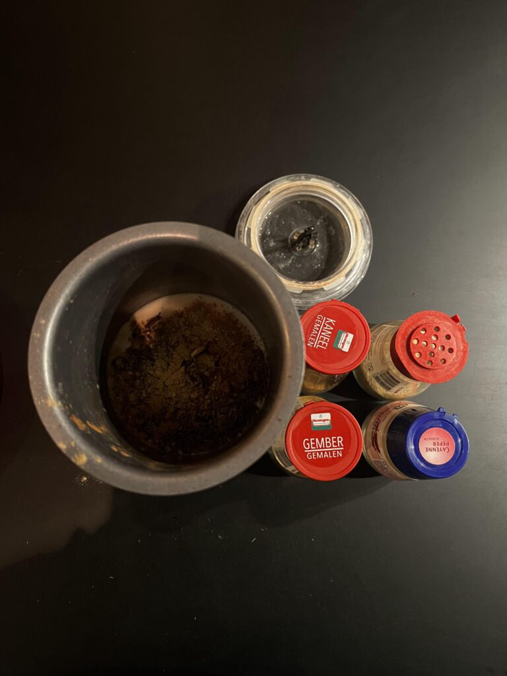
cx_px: 254
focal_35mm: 26
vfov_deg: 67.3
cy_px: 338
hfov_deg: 53.1
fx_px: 508
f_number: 1.6
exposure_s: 1/25
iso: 800
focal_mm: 5.1
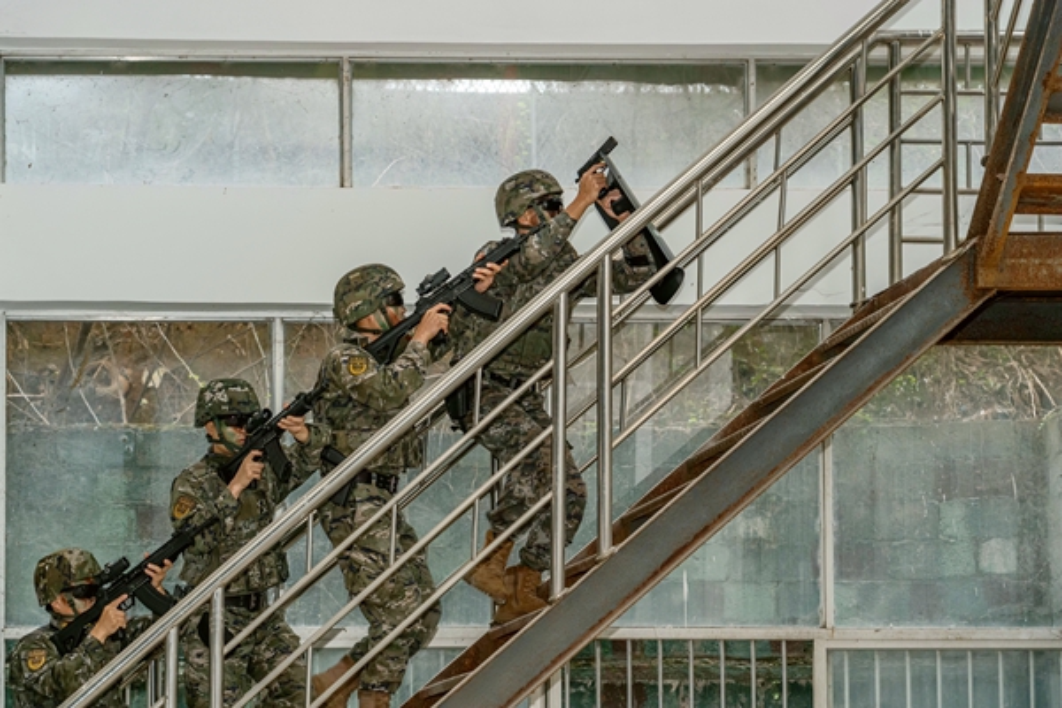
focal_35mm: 73
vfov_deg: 18.7
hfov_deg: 27.7
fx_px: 2153
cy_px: 354
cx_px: 531
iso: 1600
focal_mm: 73
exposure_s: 1/200
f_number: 4
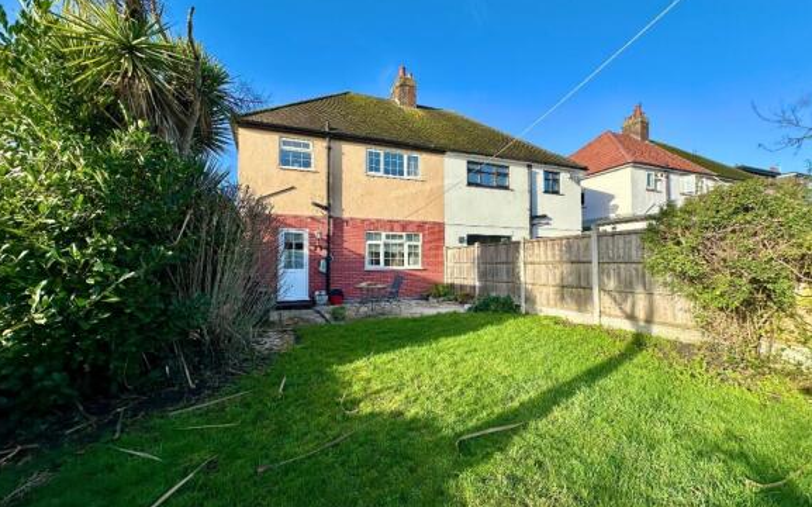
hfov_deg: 101.5
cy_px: 254
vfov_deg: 74.7
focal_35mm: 15
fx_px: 332
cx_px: 403
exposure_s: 1/988
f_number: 2.2
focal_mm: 2.22
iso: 40
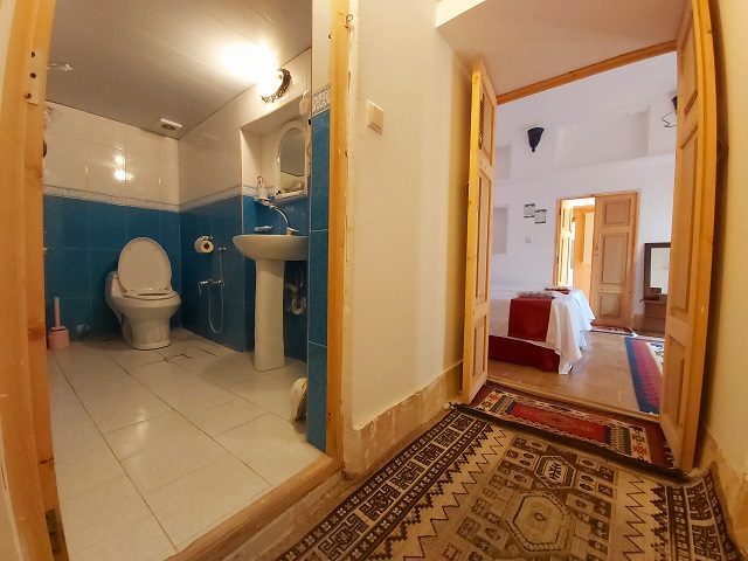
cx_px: 374
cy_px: 280
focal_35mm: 12
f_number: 2.2
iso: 200
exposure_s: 1/50
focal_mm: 1.42
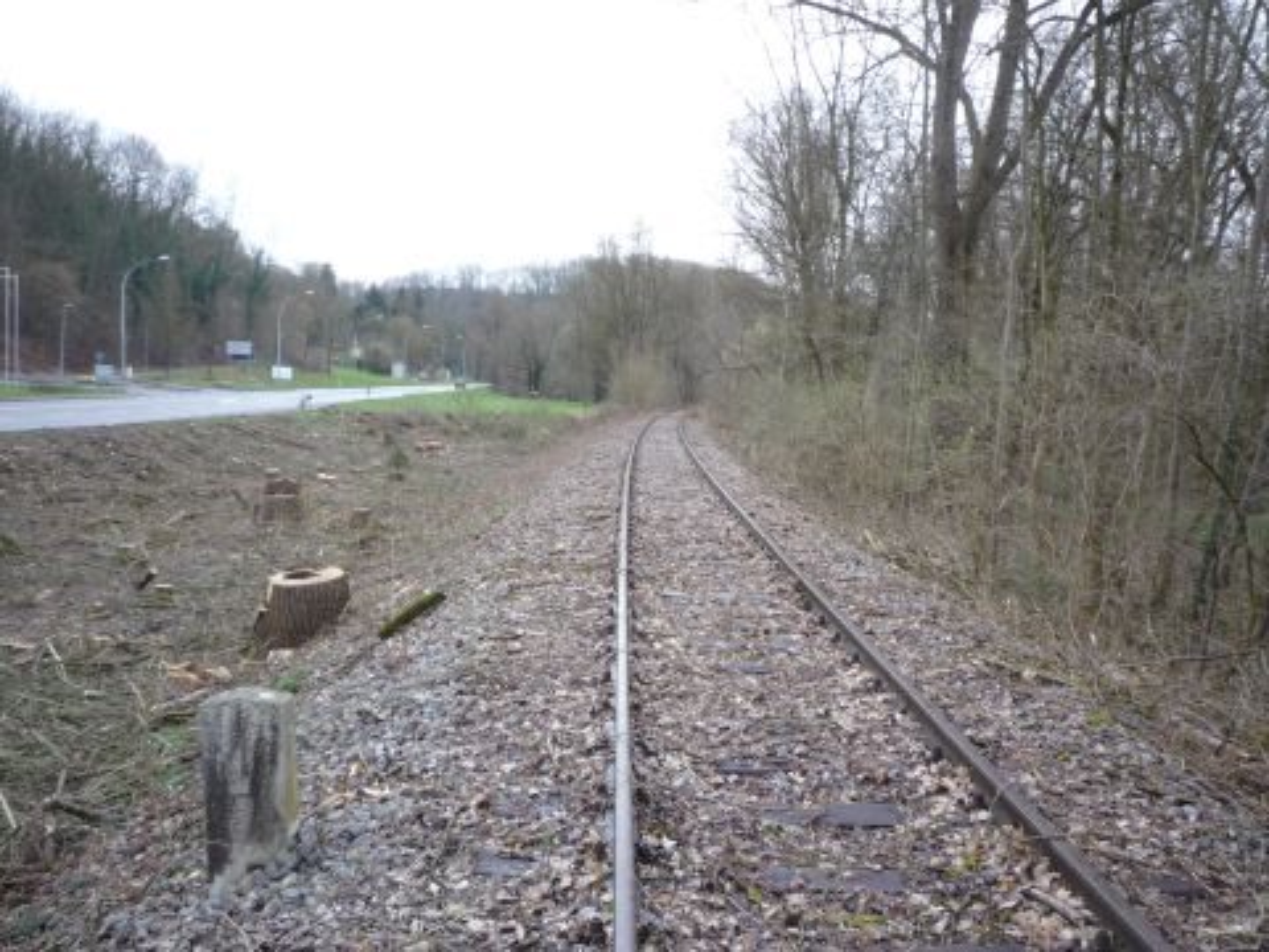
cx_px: 634
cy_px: 476
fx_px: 1173
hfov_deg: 56.8
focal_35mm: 32
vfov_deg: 44.2
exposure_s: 1/40
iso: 100
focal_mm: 5.2
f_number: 3.3
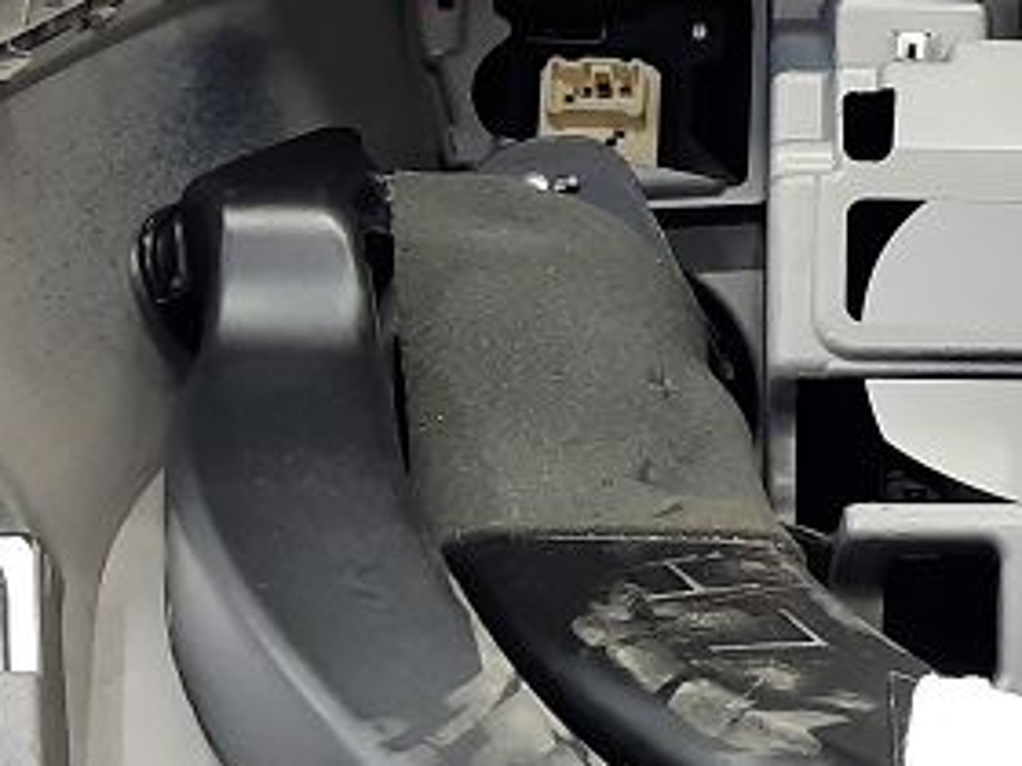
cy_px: 270
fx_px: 3159
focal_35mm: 107
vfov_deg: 13.8
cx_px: 1296
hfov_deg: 17.3
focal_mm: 4.6
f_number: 2
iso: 125
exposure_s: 1/50
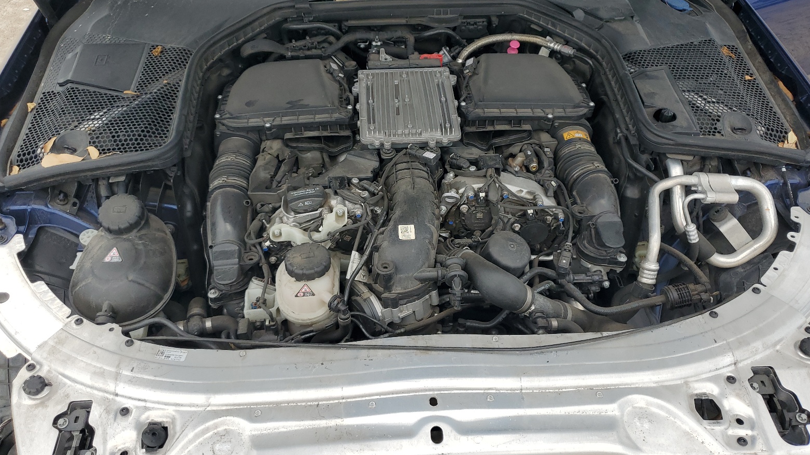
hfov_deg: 66.1
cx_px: 407
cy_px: 210
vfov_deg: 40.1
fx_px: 623
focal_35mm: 29
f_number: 1.5
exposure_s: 1/1667
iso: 50
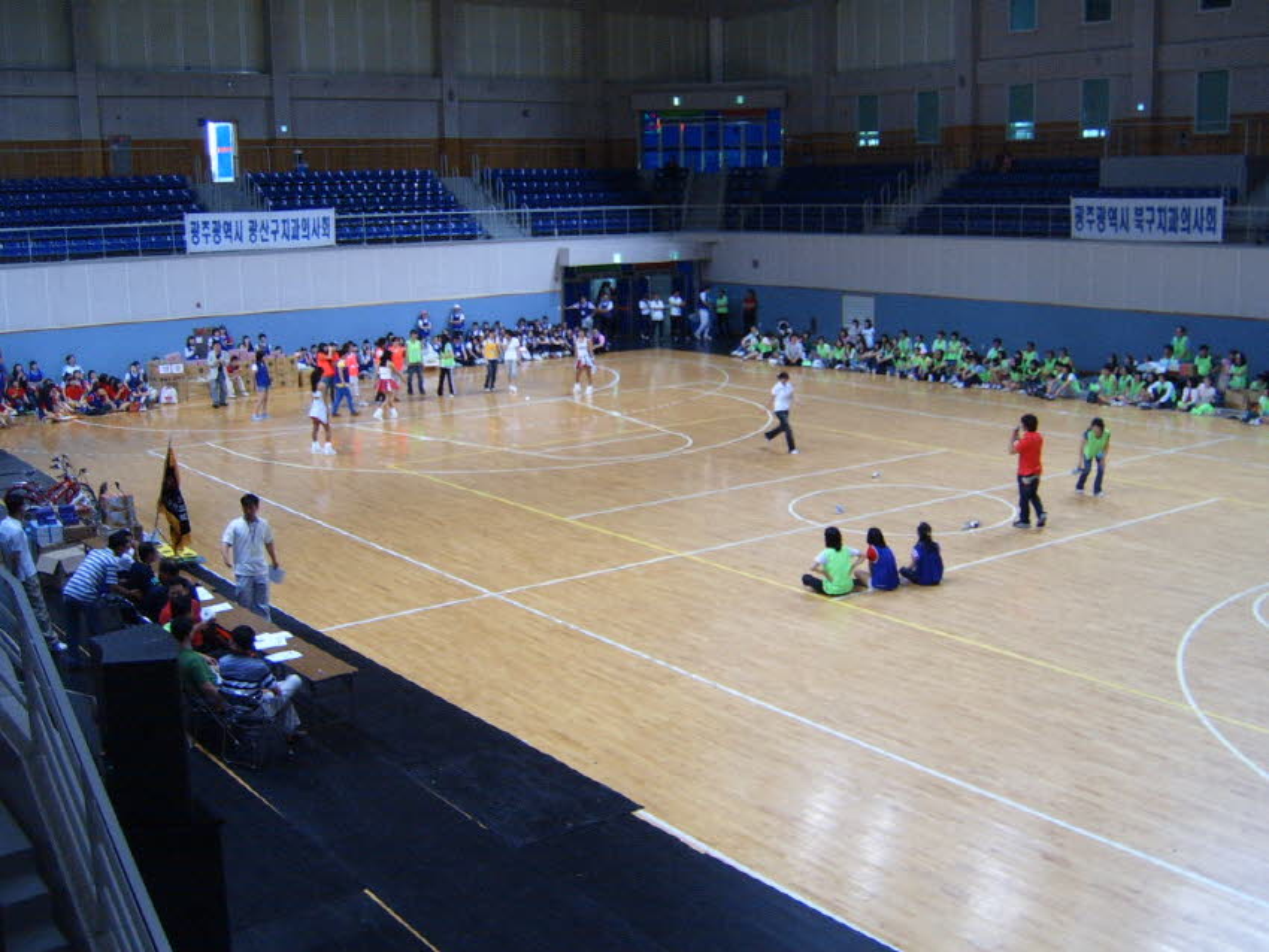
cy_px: 476
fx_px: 1357
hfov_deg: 50.1
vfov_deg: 38.7
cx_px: 634
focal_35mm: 37
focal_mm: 6.2
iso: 141
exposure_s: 1/45
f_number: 2.9
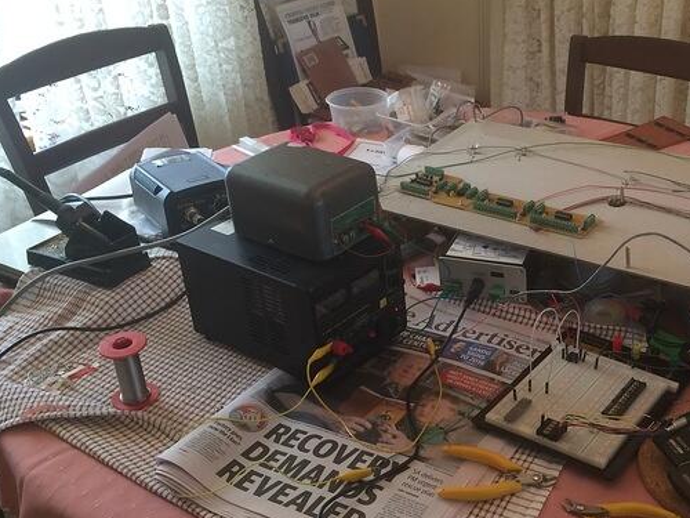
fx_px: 957
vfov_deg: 30.3
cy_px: 250
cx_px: 522
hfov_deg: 38.6
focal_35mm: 48
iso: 100
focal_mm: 4.12
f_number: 2.2
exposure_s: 1/33
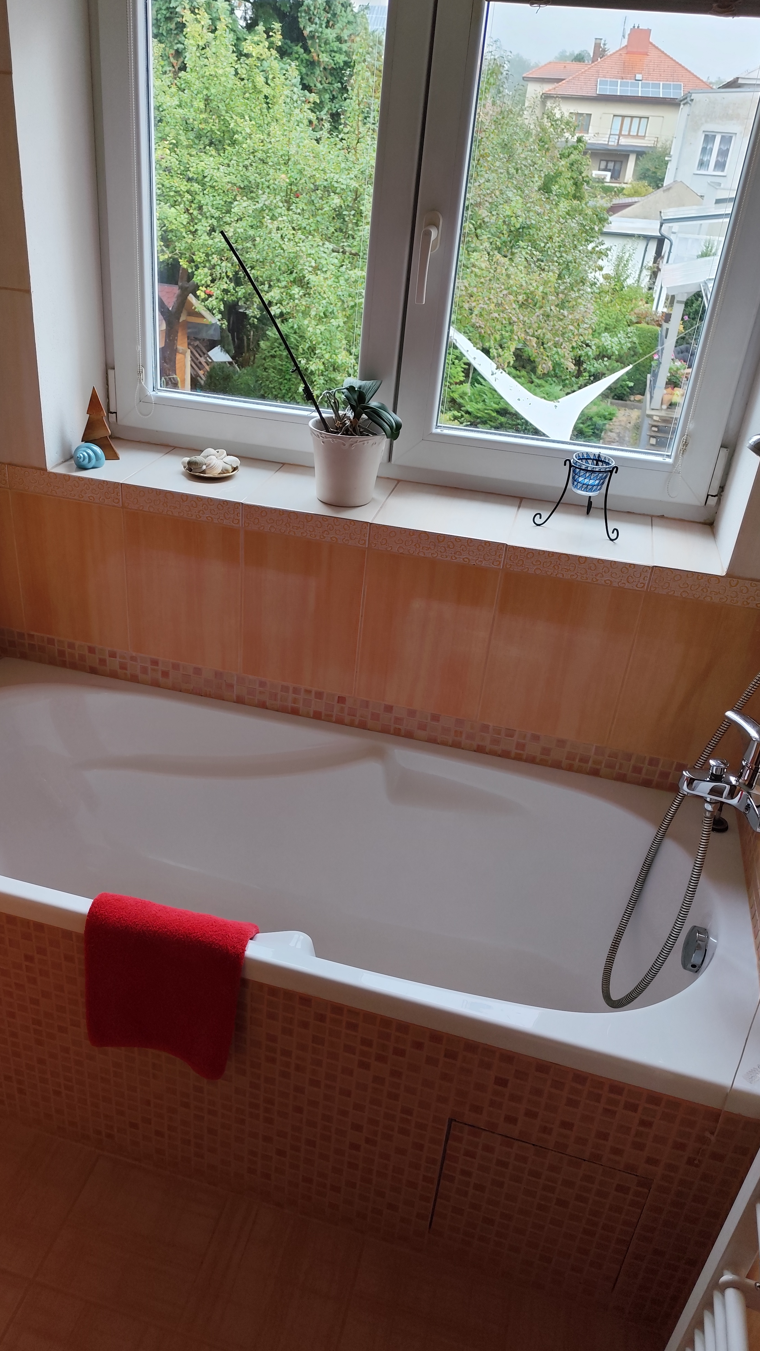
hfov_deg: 44.2
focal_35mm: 26
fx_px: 931
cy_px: 693
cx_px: 311
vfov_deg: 71.9
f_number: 1.65
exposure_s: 1/100
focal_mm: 6.14
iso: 125
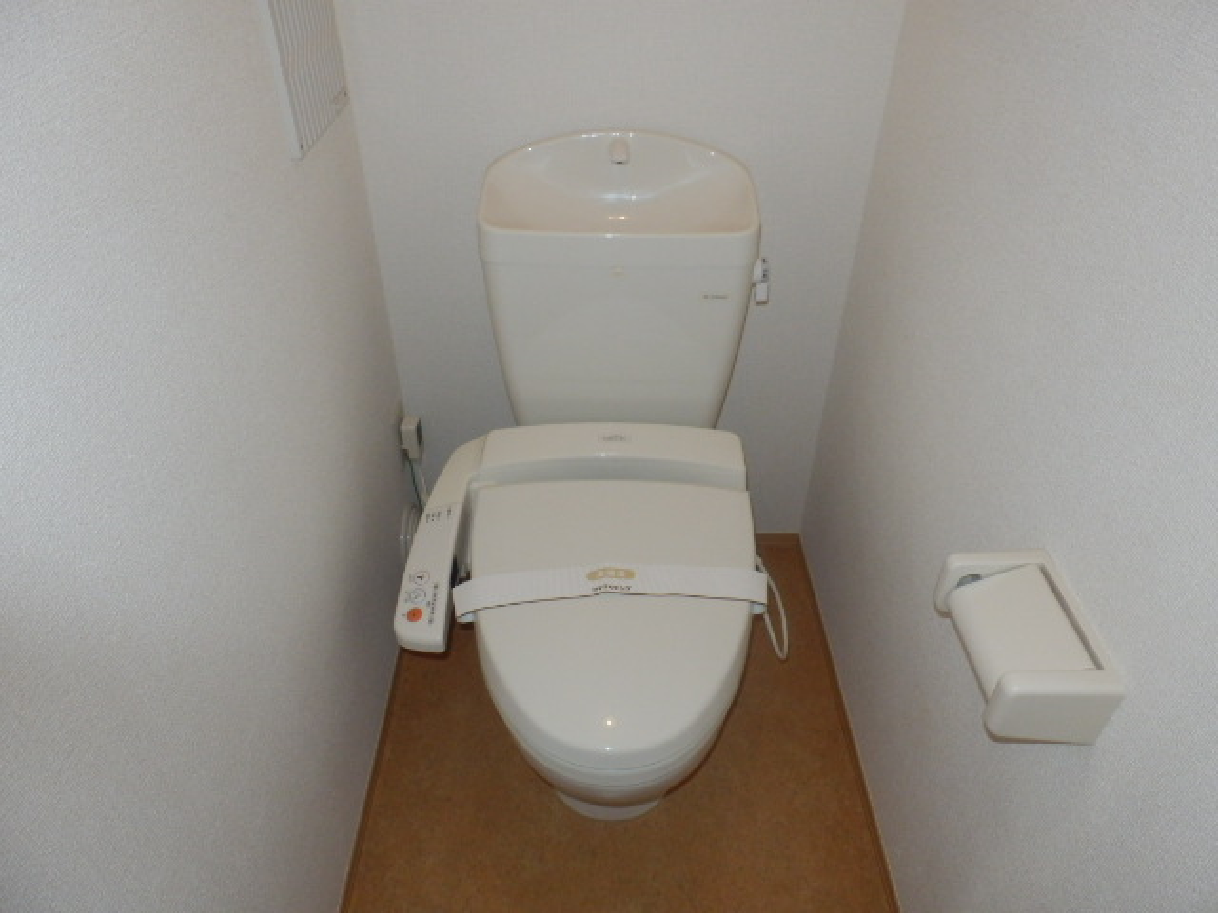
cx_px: 609
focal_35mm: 24
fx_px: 844
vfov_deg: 56.8
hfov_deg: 71.6
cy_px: 456
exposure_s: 1/30
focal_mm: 4.2
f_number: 7.9
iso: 320
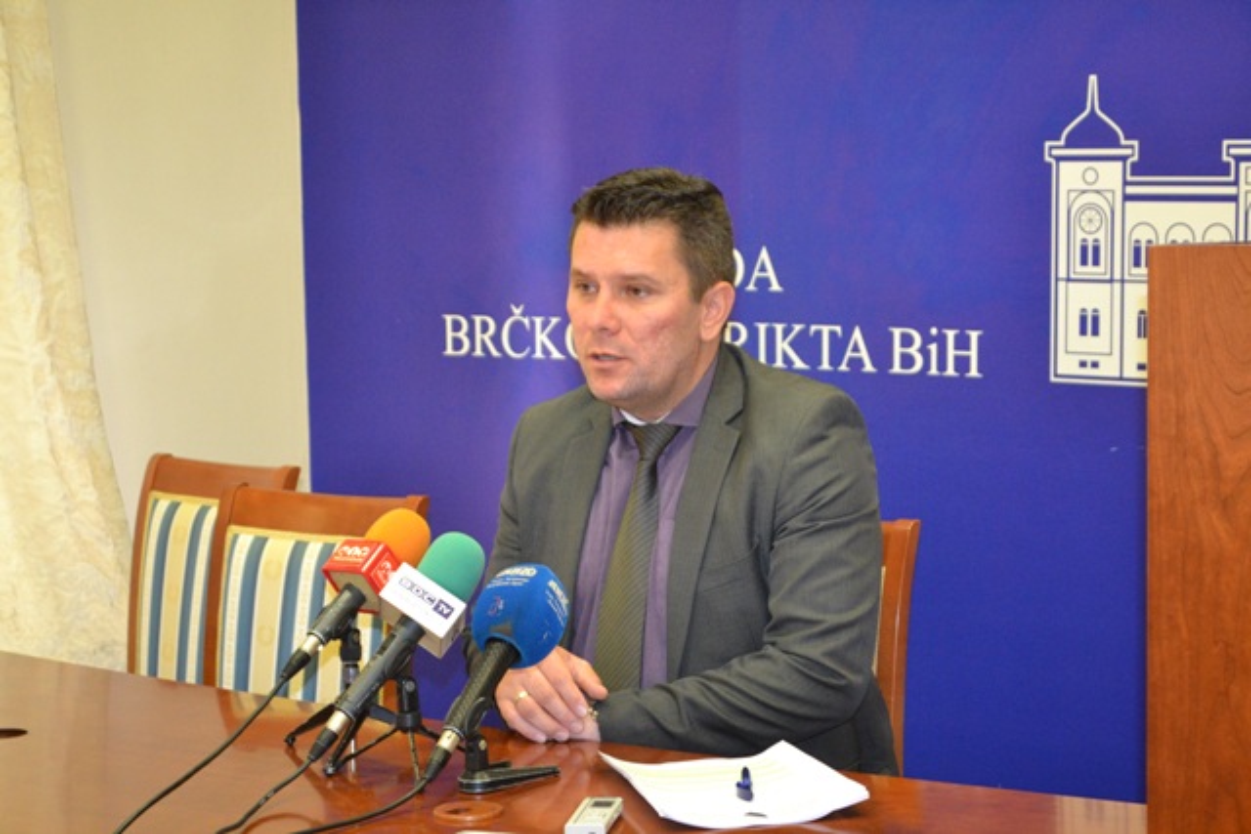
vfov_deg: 18.2
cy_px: 417
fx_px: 2607
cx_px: 626
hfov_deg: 27.0
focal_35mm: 75
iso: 2500
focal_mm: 50
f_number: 5.6
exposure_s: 1/60
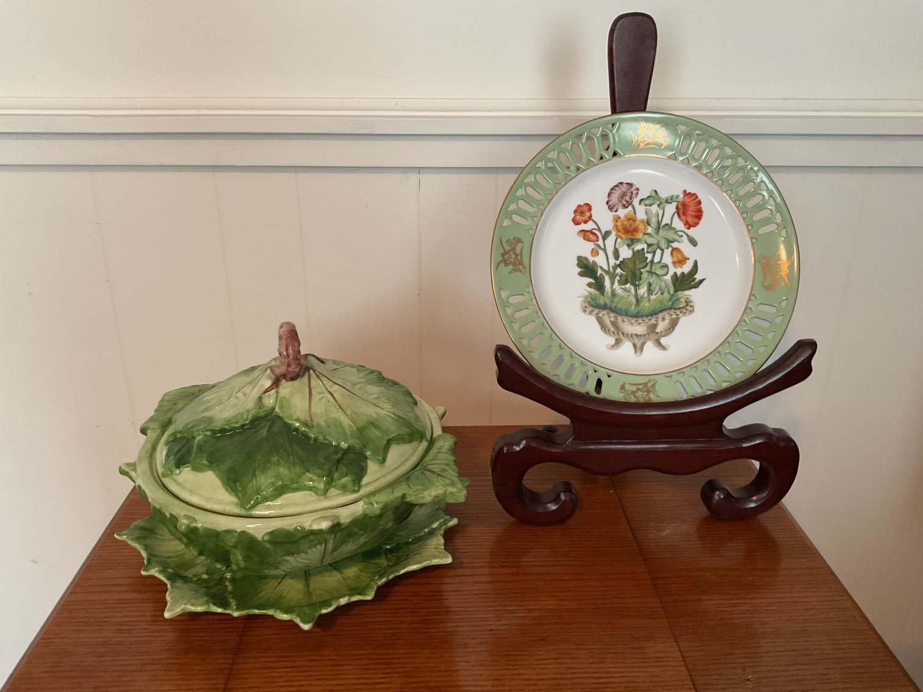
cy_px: 346
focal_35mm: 29
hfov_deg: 61.7
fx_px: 773
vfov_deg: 48.2
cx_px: 462
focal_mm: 3
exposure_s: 1/60
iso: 250
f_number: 1.8
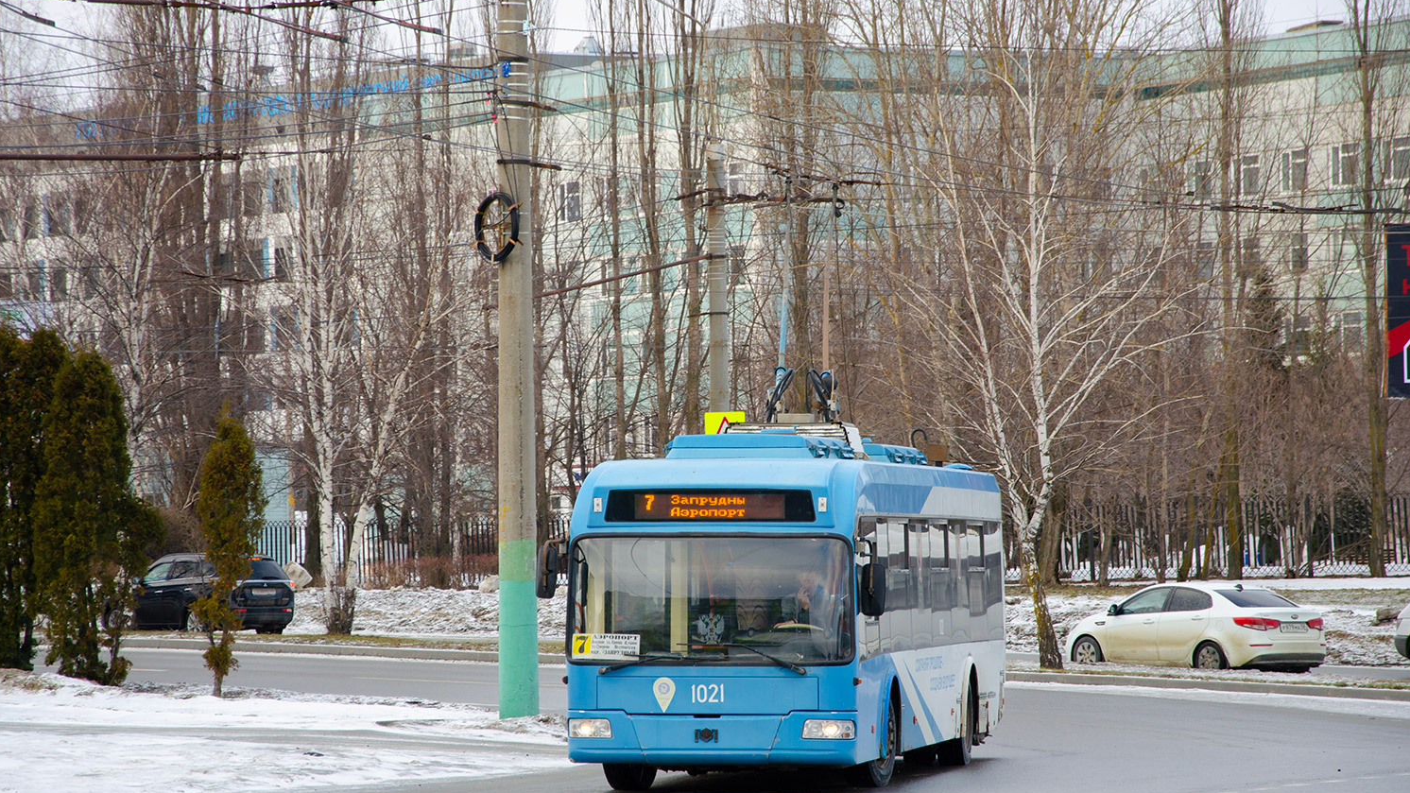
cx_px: 706
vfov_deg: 7.3
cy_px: 412
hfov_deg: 13.0
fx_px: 6188
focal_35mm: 166
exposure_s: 1/320
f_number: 5.6
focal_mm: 105
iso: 250
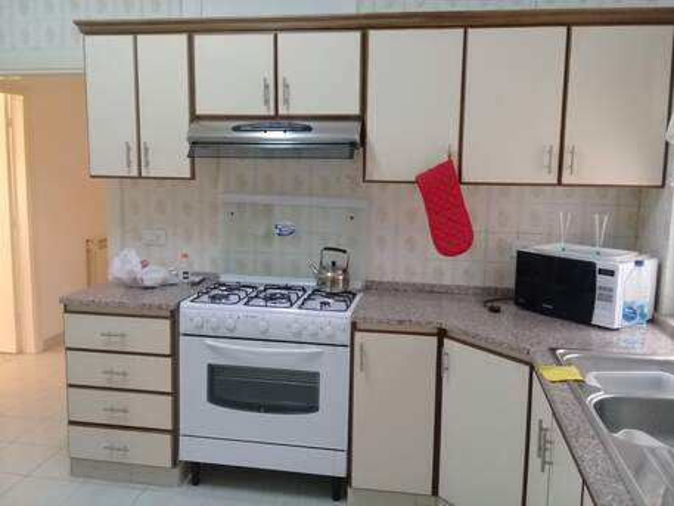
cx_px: 337
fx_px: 604
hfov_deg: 58.3
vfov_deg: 45.5
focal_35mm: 31
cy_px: 253
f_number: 2.2
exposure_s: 1/33
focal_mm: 3.3
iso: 200
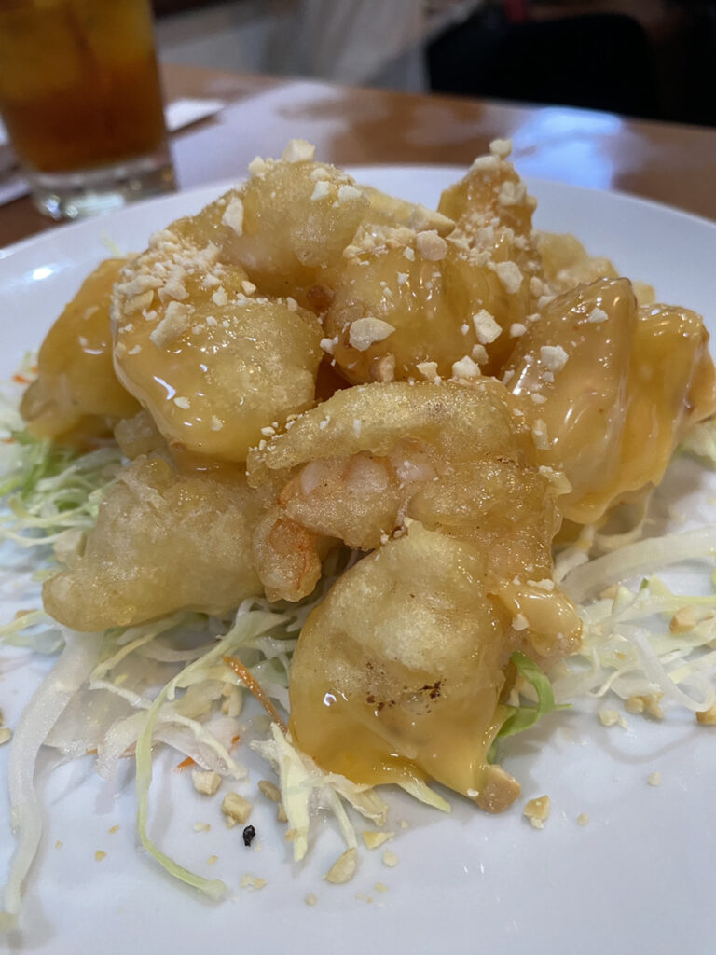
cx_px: 358
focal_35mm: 25
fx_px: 689
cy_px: 478
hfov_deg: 54.9
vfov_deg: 69.4
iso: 320
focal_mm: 4.25
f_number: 1.8
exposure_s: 1/60
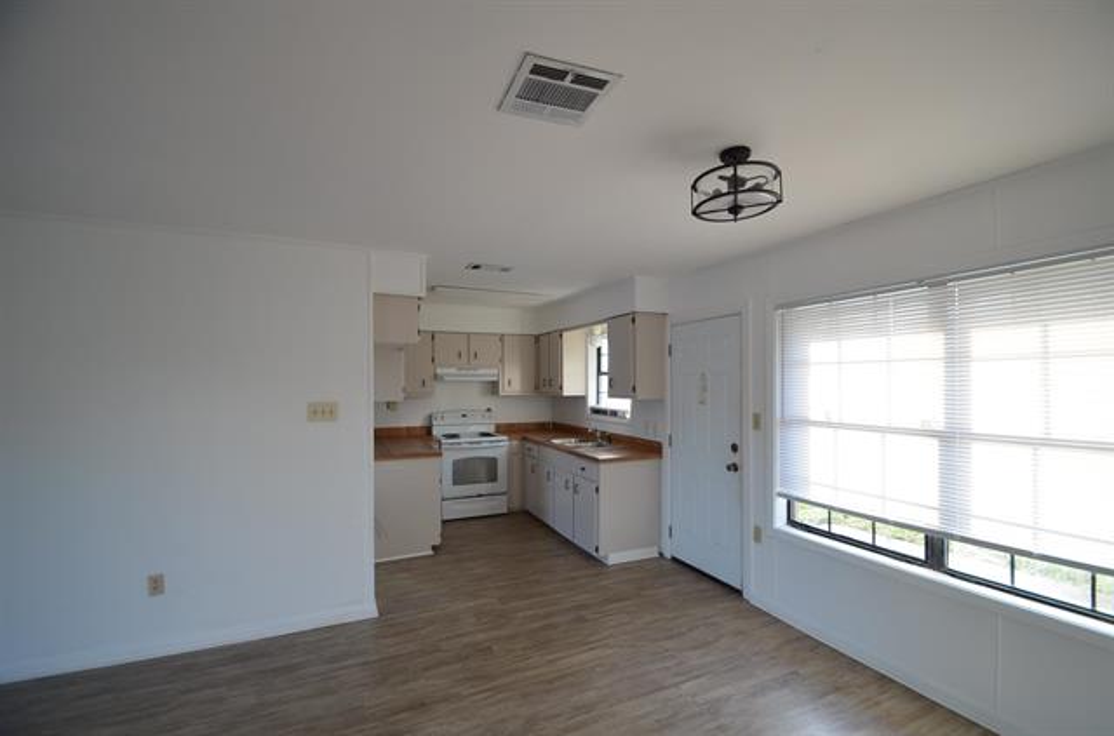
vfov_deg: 77.0
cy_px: 368
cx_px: 557
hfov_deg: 100.5
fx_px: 463
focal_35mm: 15
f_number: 4.5
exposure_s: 1/80
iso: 400
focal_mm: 10
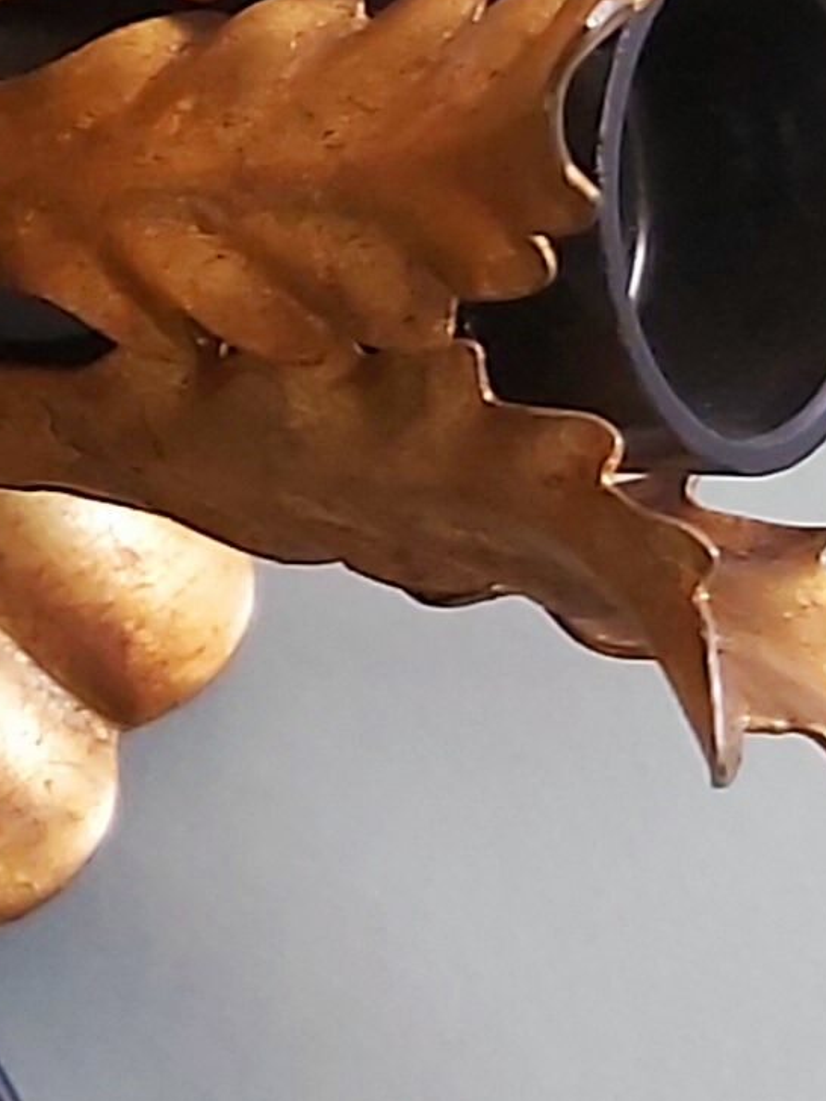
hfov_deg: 9.8
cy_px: 165
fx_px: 4581
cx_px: -678
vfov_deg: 13.6
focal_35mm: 144
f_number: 1.7
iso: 160
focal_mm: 3.92
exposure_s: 1/50
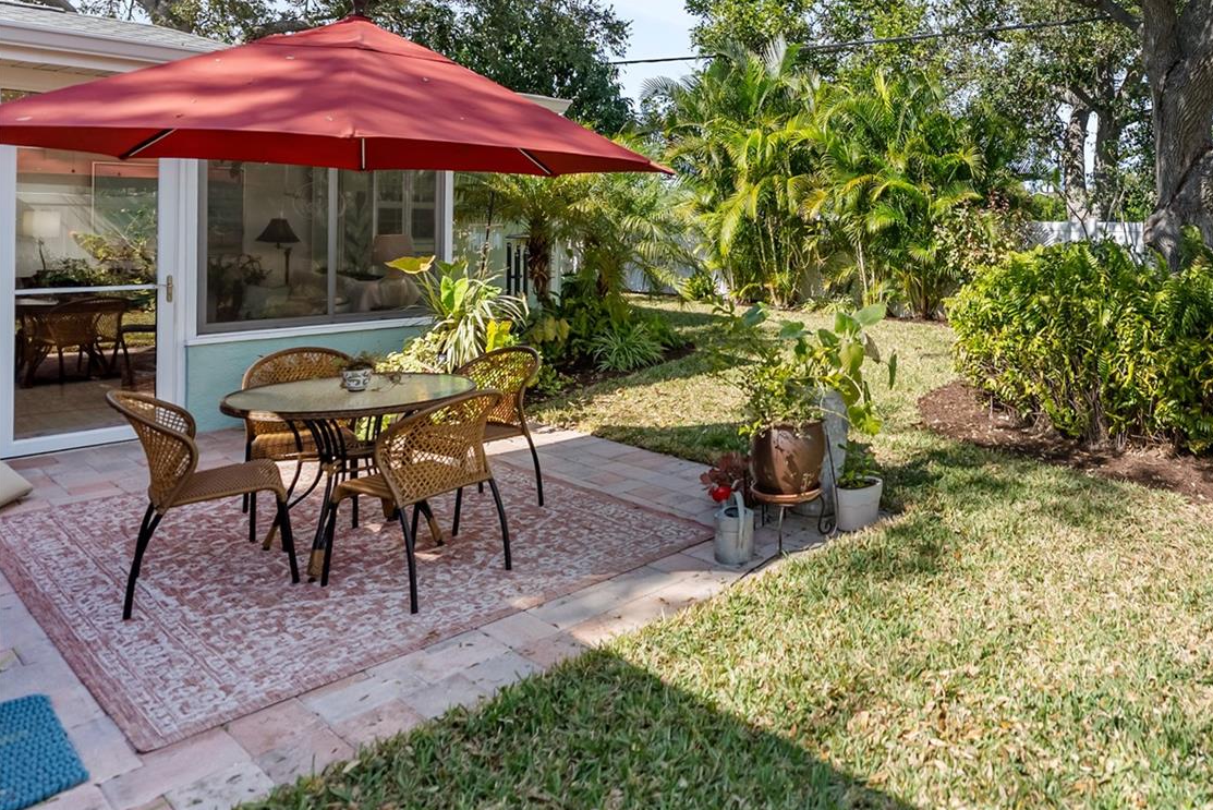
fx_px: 775
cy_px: 232
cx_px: 870
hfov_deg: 72.2
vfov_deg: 53.4
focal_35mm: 23
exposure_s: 1/1600
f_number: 2.8
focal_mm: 16
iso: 100
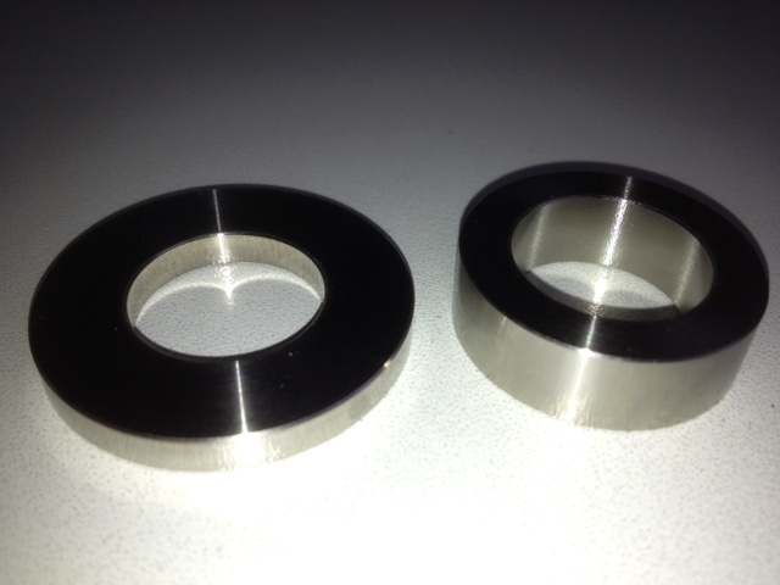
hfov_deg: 52.6
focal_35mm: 35
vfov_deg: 40.7
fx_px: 789
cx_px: 390
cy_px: 292
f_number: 2.4
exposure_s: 1/399
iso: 50
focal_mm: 4.28
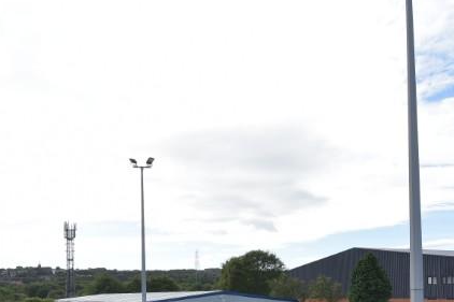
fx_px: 429
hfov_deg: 53.5
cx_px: 118
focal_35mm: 34
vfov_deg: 35.6
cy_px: 292
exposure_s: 1/125
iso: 160
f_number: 11
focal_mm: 14
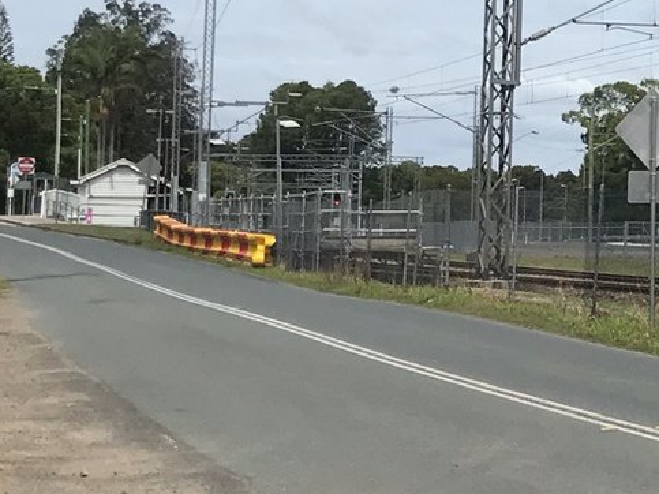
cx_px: 974
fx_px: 2208
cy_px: 55
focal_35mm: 116
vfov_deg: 12.7
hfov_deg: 15.7
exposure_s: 1/3546
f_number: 1.8
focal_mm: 3.99
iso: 20
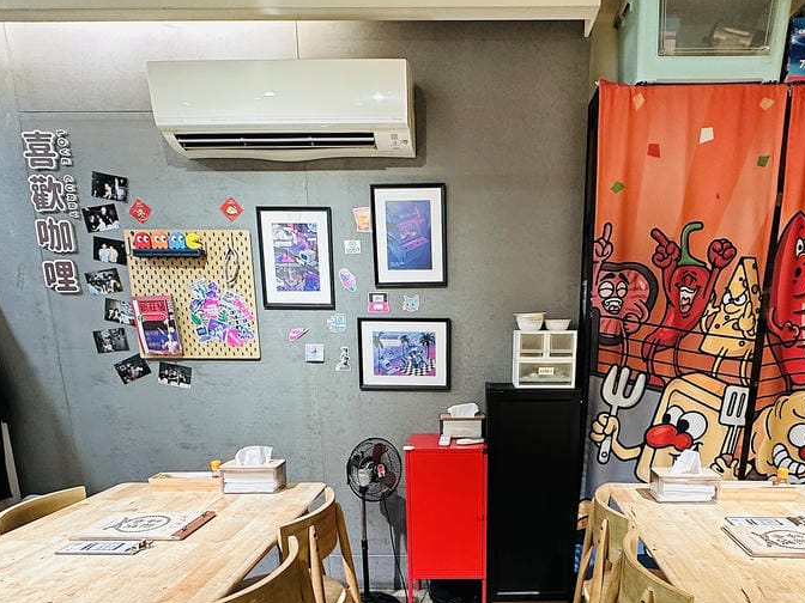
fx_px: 581
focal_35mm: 25
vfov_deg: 51.7
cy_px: 475
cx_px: 465
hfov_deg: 69.0
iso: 320
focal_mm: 2.22
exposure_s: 1/60
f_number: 2.2
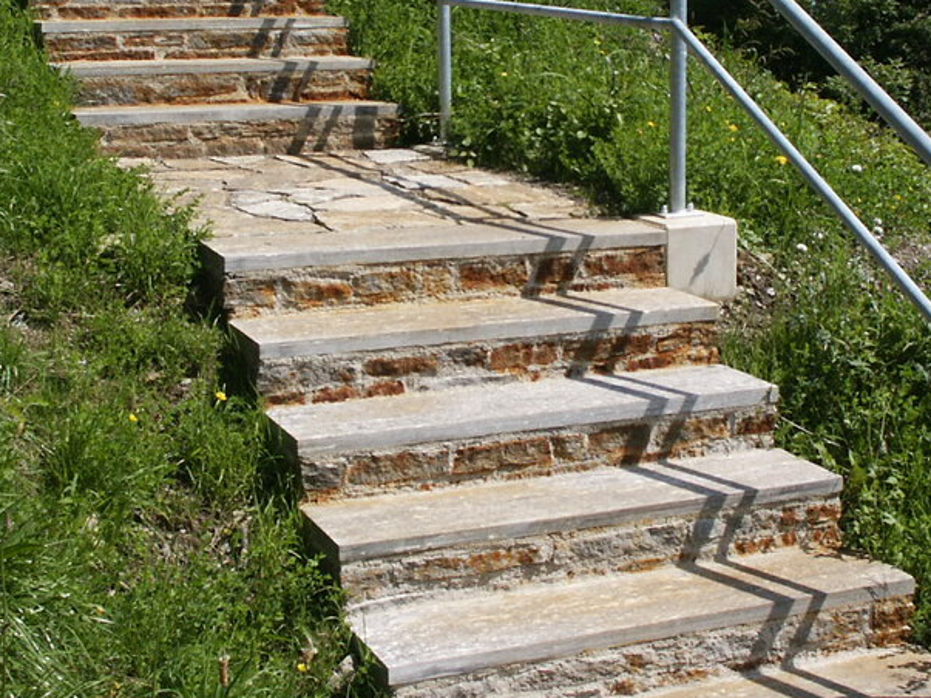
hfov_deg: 29.8
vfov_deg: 22.3
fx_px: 1748
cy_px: 162
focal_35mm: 65
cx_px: 510
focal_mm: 7.18
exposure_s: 1/250
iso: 64
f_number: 6.7
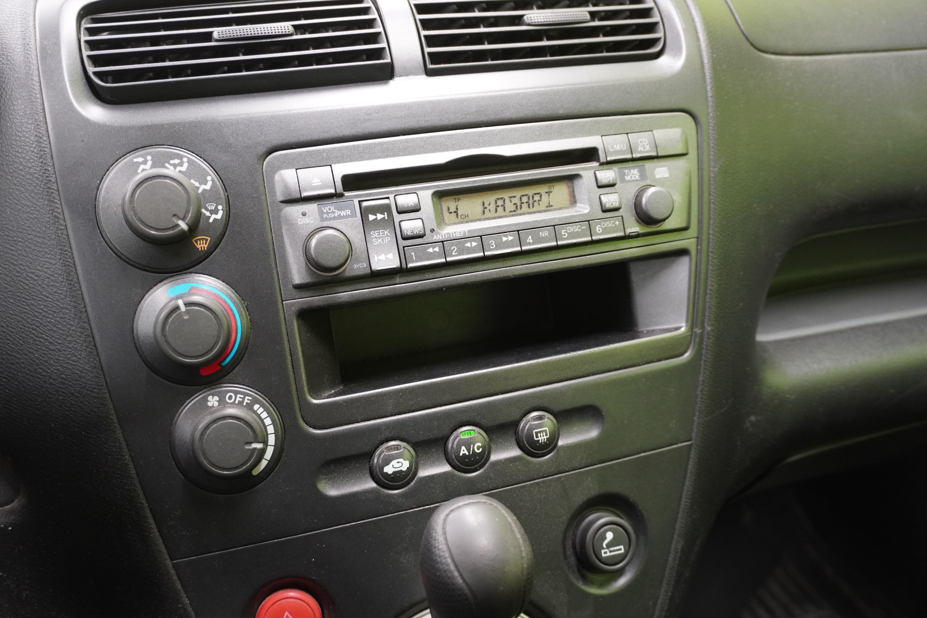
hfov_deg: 57.2
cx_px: 464
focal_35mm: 33
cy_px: 309
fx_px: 850
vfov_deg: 40.0
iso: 2000
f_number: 4
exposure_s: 1/40
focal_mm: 22
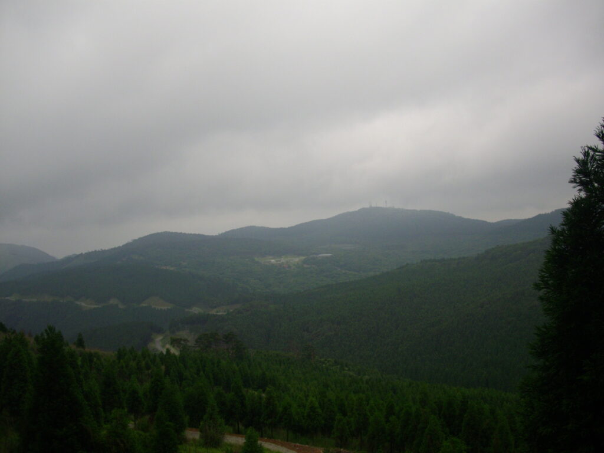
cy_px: 226
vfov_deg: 38.7
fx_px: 646
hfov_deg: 50.1
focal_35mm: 37
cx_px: 302
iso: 100
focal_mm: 6.2
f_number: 5.6
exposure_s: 1/250
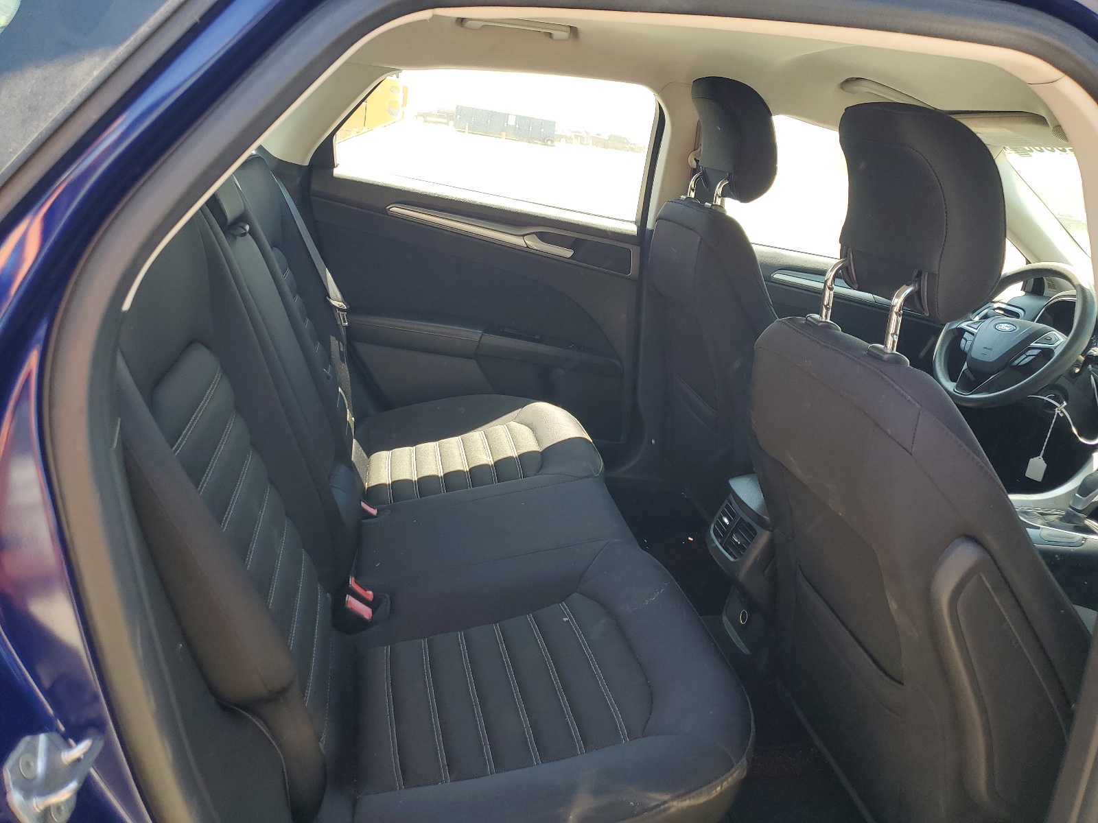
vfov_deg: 53.1
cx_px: 549
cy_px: 412
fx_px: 825
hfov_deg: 67.3
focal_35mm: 26
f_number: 1.5
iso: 50
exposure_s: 1/278
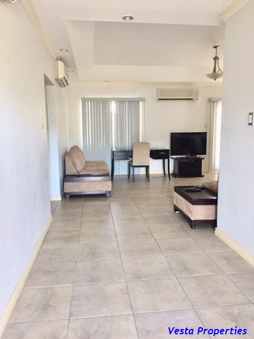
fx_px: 284
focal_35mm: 29
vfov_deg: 61.7
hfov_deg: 48.2
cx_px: 127
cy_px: 170
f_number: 2.2
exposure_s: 1/30
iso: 160
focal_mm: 4.15
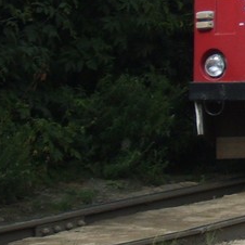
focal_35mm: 244
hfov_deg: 6.9
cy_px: -30
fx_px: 1954
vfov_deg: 7.1
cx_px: 544
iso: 50
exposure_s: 1/500
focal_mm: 10.3
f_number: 3.6
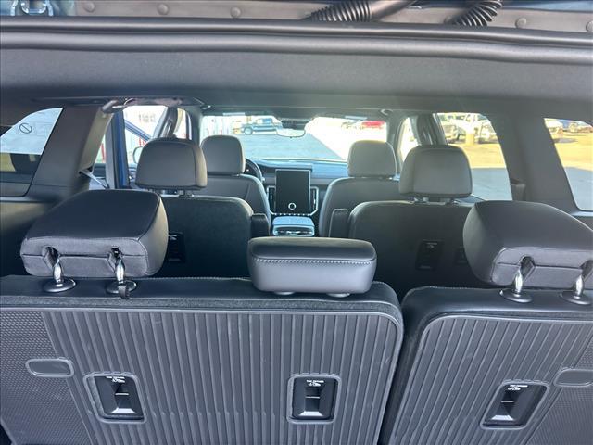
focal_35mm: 26
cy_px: 222
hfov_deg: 67.3
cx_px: 296
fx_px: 445
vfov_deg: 53.1
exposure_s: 1/91
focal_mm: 5.7
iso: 125
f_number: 1.5
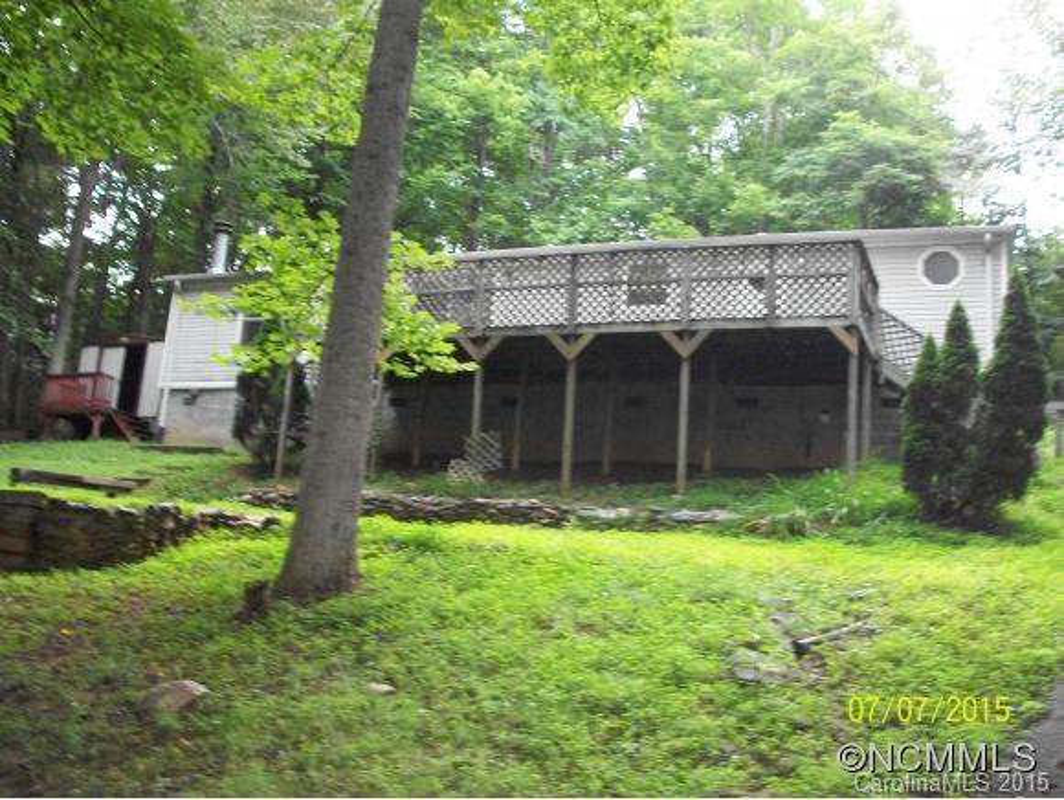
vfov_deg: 40.8
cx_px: 532
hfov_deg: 52.6
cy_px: 400
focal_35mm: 35
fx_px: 1077
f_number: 3.1
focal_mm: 6.3
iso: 320
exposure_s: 1/40
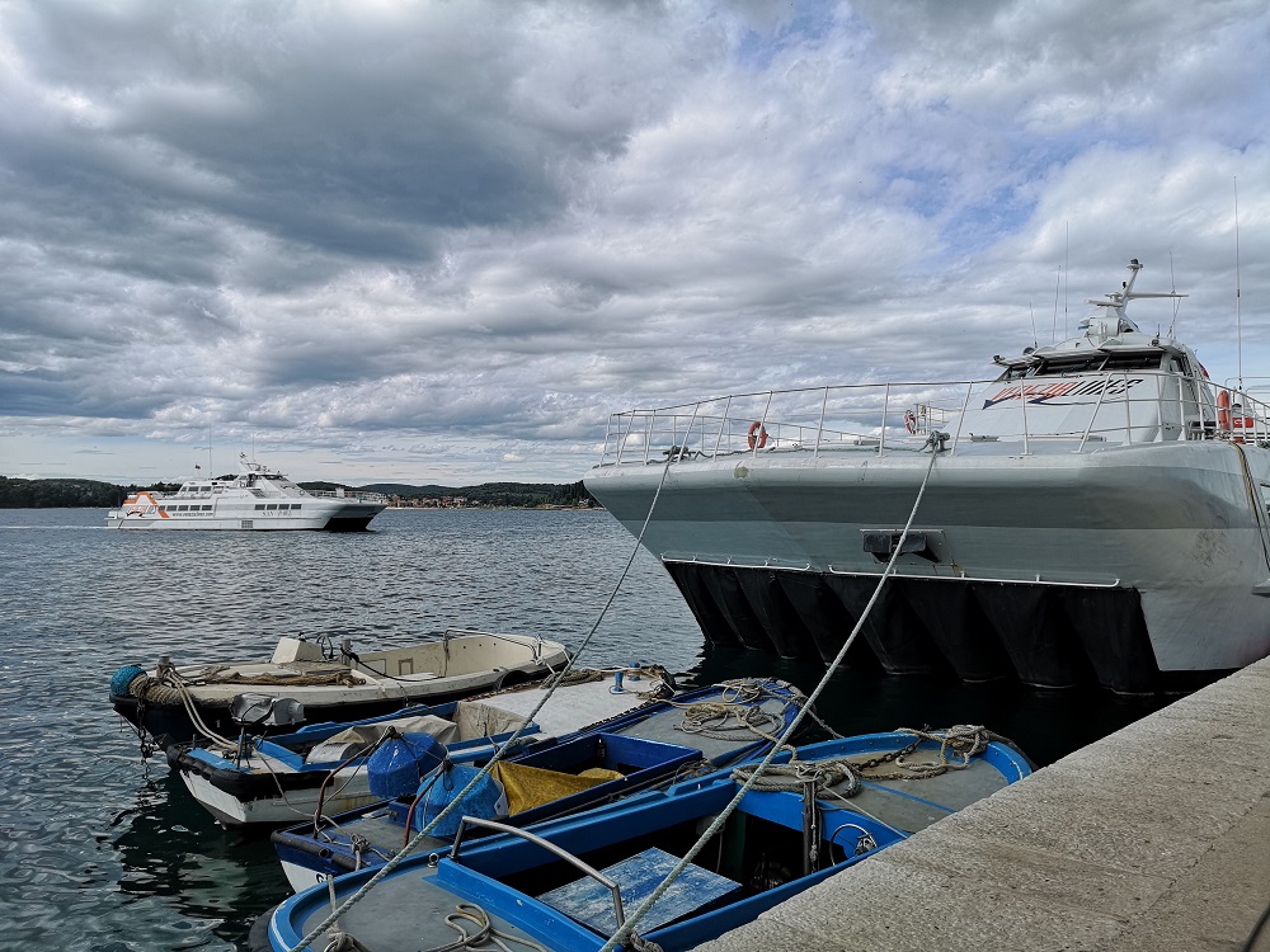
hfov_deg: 65.3
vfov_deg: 51.4
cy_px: 476
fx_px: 991
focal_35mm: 27
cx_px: 635
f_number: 1.8
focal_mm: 3.95
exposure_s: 1/2404
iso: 50
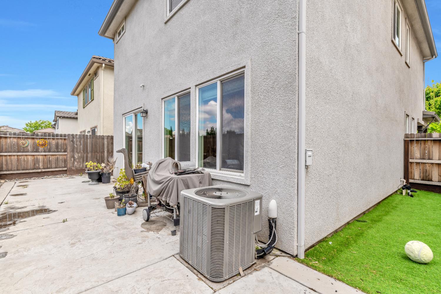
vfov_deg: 70.4
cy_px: 147
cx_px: 220
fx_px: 208
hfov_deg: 93.3
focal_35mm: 17
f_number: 8
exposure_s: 1/60
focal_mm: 17
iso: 100
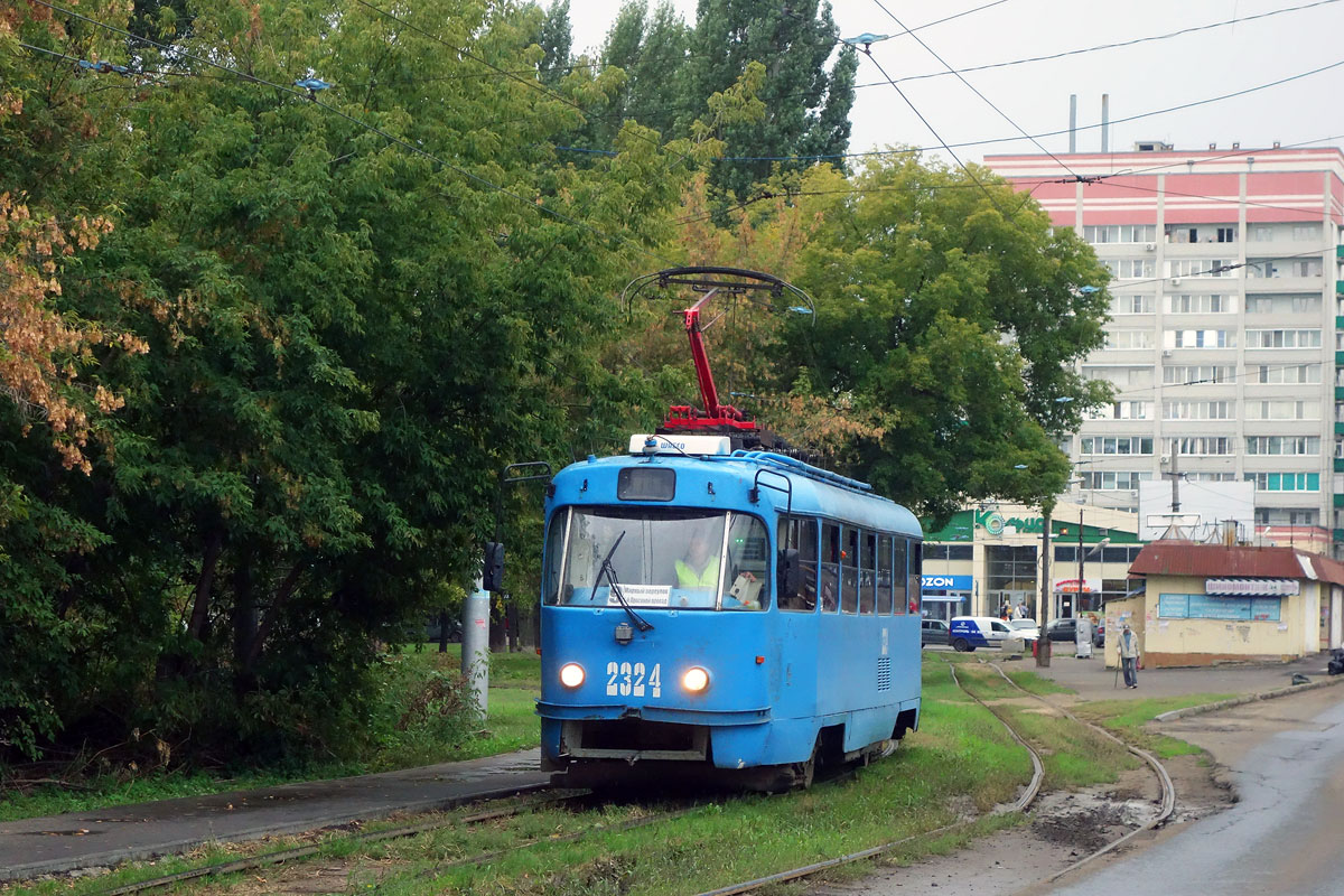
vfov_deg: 17.3
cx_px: 672
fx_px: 2949
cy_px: 448
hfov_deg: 25.7
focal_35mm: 79
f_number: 4.5
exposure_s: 1/500
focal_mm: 29.49
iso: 1250
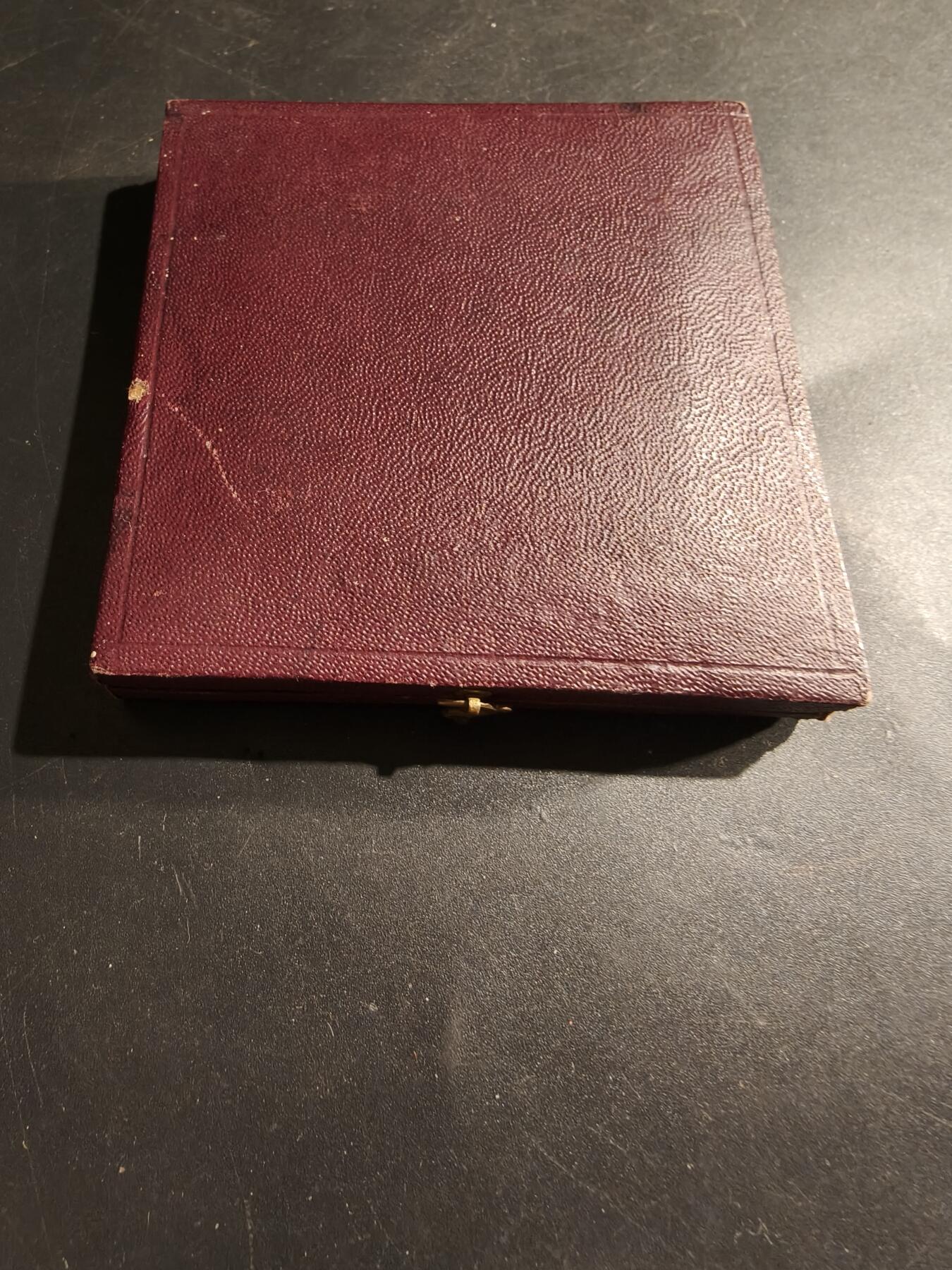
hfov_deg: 58.9
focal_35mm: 23
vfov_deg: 73.9
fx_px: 843
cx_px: 476
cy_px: 635
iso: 200
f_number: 2
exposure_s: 1/50
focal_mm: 2.32
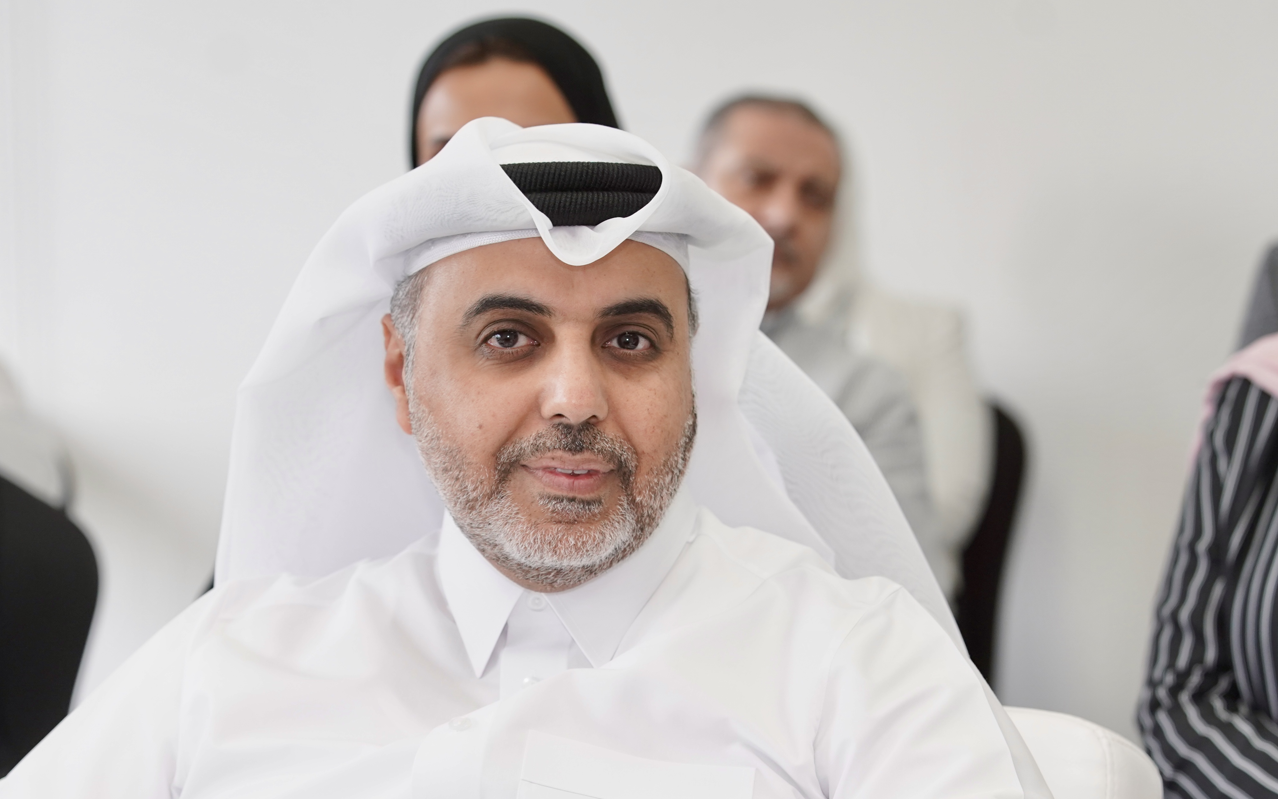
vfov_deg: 10.7
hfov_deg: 17.1
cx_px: 575
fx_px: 4249
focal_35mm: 122
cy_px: 601
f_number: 4
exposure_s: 1/160
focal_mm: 80
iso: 640
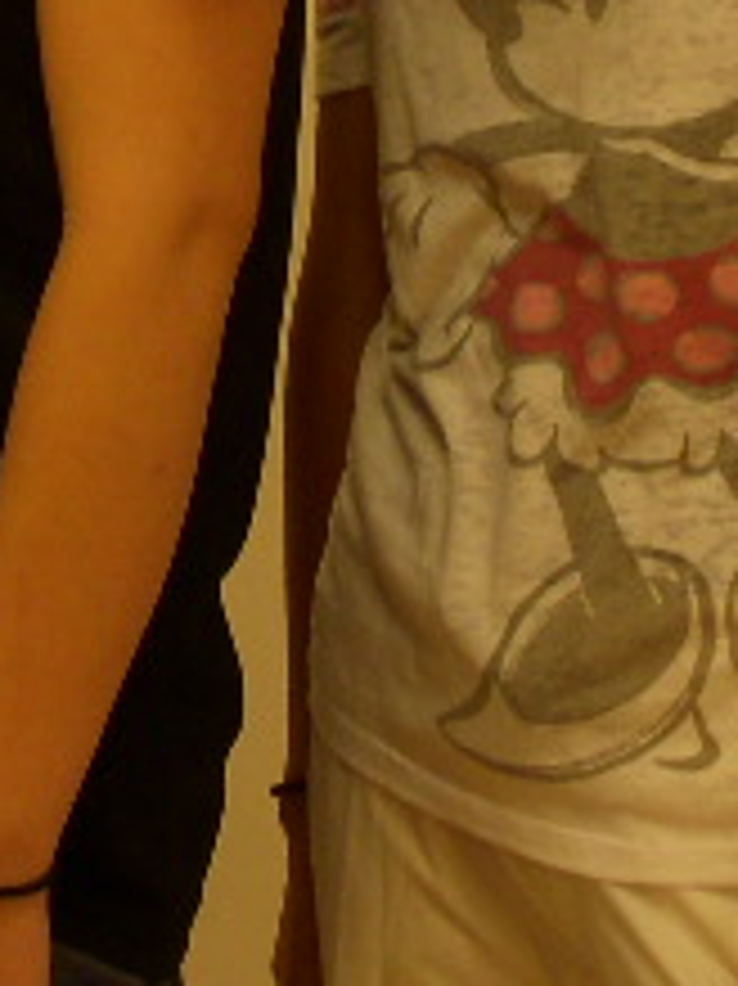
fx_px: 5065
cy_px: -189
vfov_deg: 10.9
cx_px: 234
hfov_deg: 8.3
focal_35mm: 178
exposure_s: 1/30
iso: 100
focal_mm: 6.3
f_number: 3.3
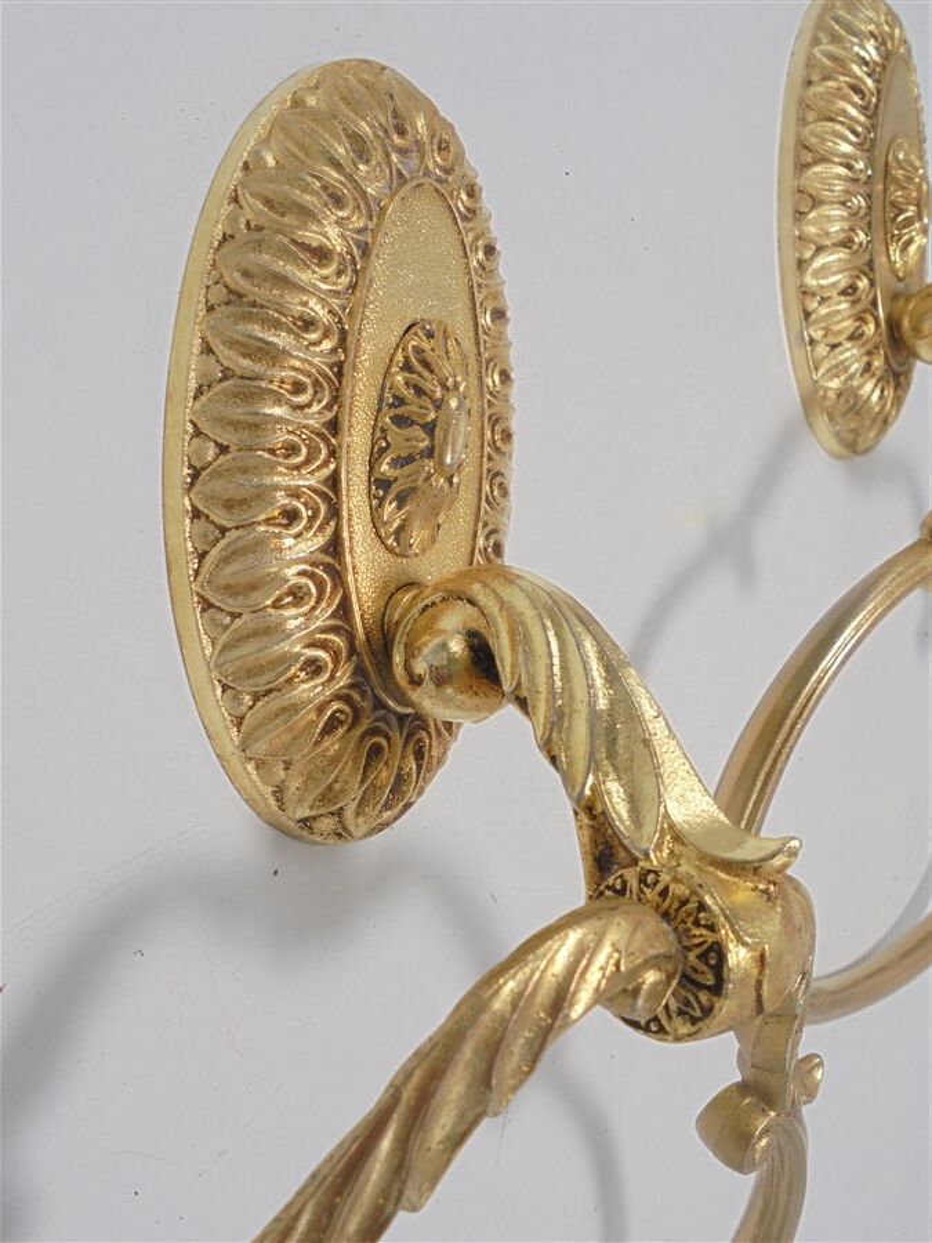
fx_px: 1221
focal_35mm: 34
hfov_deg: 41.8
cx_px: 466
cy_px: 622
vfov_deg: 54.0
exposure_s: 1/60
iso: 100
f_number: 4
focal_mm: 6.1
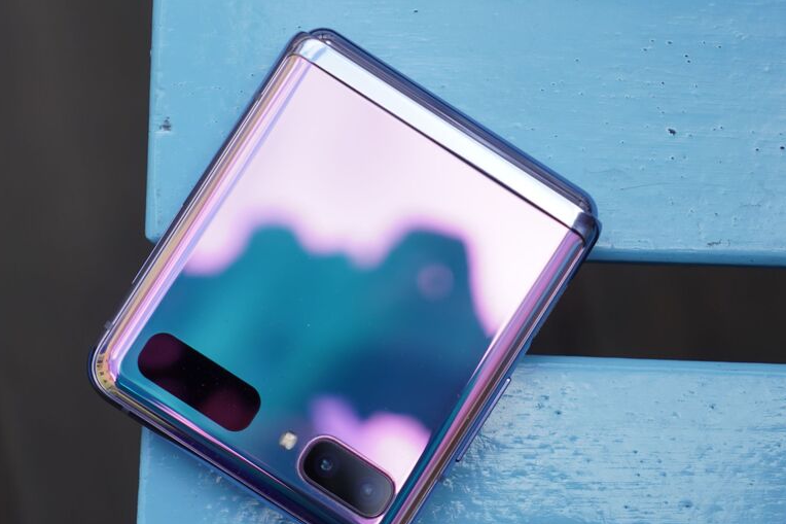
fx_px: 1921
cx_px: 319
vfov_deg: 15.5
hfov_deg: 23.1
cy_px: 295
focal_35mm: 88
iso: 160
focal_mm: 70
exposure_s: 1/200
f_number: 4
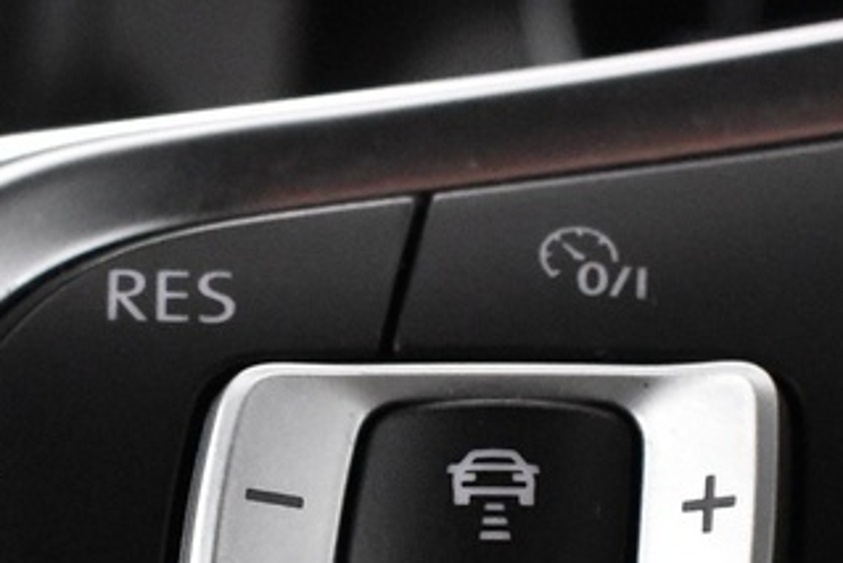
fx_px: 3209
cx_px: 451
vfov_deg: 9.9
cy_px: 663
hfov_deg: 15.0
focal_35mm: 137
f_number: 4
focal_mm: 18
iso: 3200
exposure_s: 1/60
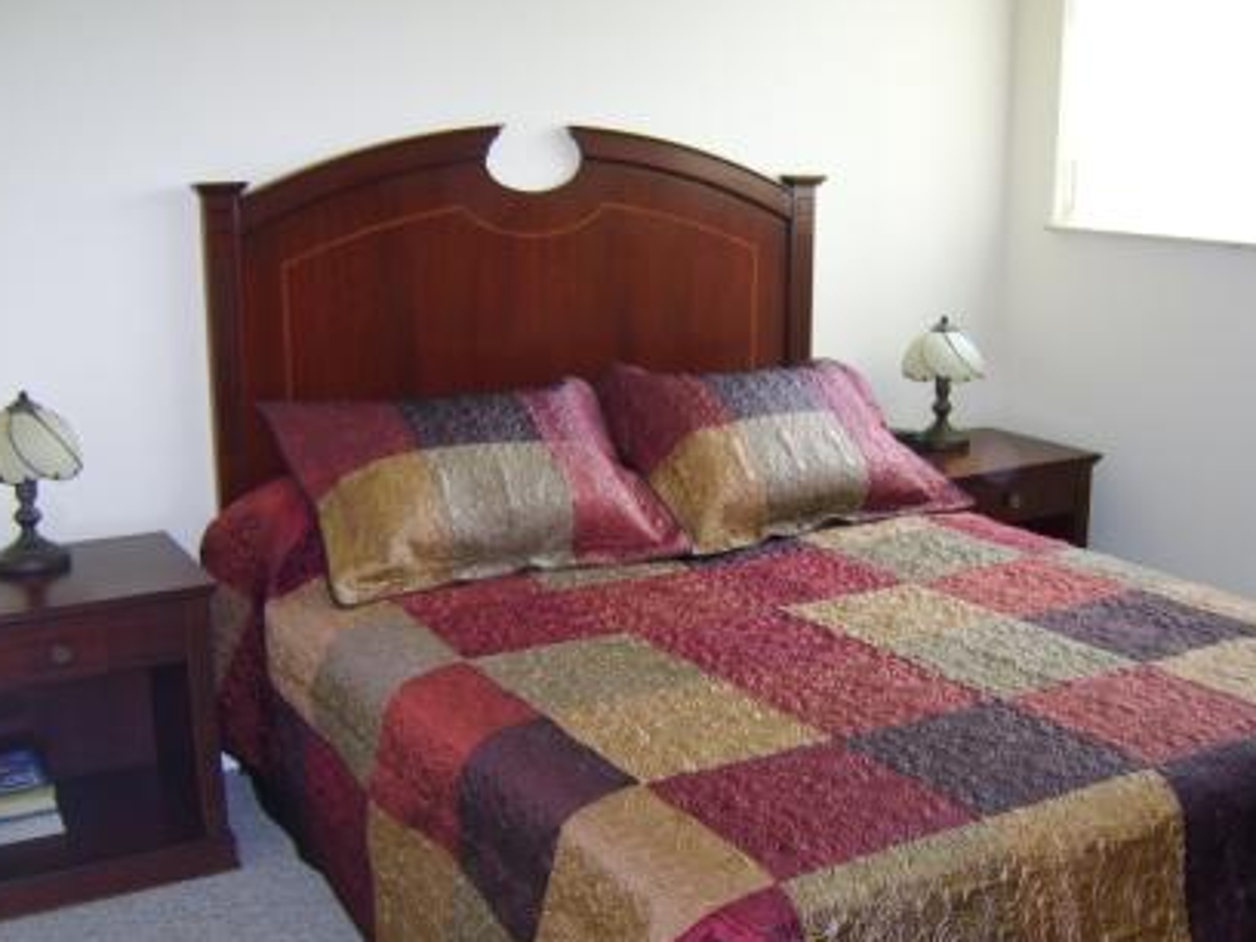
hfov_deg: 53.9
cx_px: 650
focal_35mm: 34
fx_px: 1234
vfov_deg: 41.8
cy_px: 505
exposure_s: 1/30
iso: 71
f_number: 2.7
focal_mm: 8.13
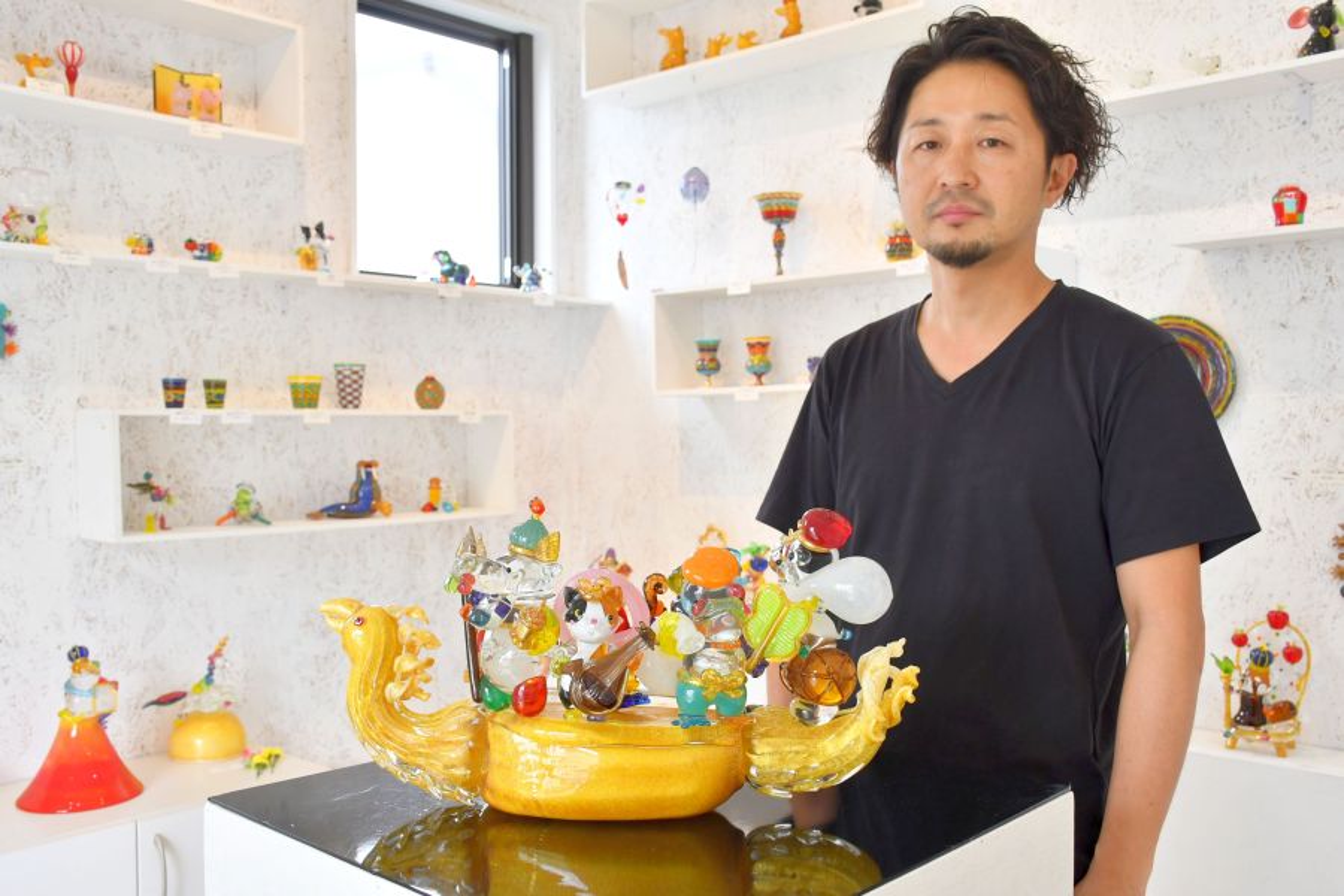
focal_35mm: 33
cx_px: 672
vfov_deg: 40.0
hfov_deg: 57.2
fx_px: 1232
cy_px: 448
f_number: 5.6
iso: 800
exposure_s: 1/160
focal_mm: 22
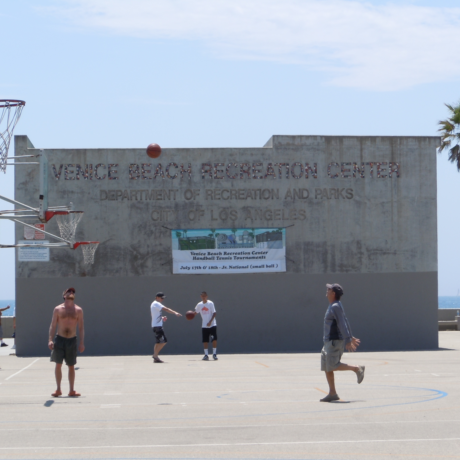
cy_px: 230
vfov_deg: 12.3
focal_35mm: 142
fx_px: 2135
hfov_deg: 12.3
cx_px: 224
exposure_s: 1/400
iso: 100
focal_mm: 21.5
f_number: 5.4
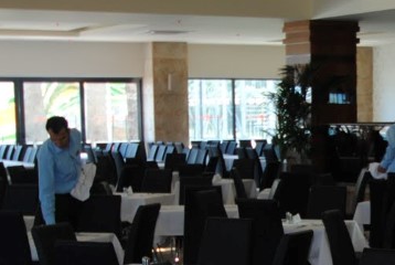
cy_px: 318
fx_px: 1264
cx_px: 435
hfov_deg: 17.2
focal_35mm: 115
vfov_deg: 11.7
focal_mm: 24
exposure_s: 1/60
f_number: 4.5
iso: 200
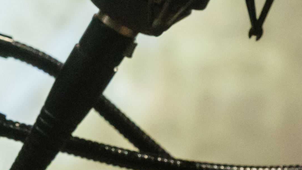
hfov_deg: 3.7
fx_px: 4709
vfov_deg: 2.1
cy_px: -187
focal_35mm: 588
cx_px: -133
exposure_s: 1/100
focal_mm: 100
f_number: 9
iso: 5000
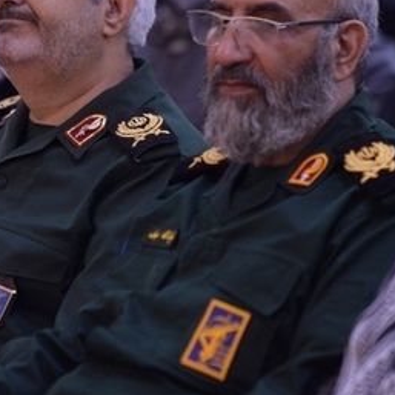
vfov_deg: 3.7
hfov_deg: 3.7
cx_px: 252
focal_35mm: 476
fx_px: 6145
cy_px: 123
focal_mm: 180
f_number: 3.2
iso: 2000
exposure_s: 1/100
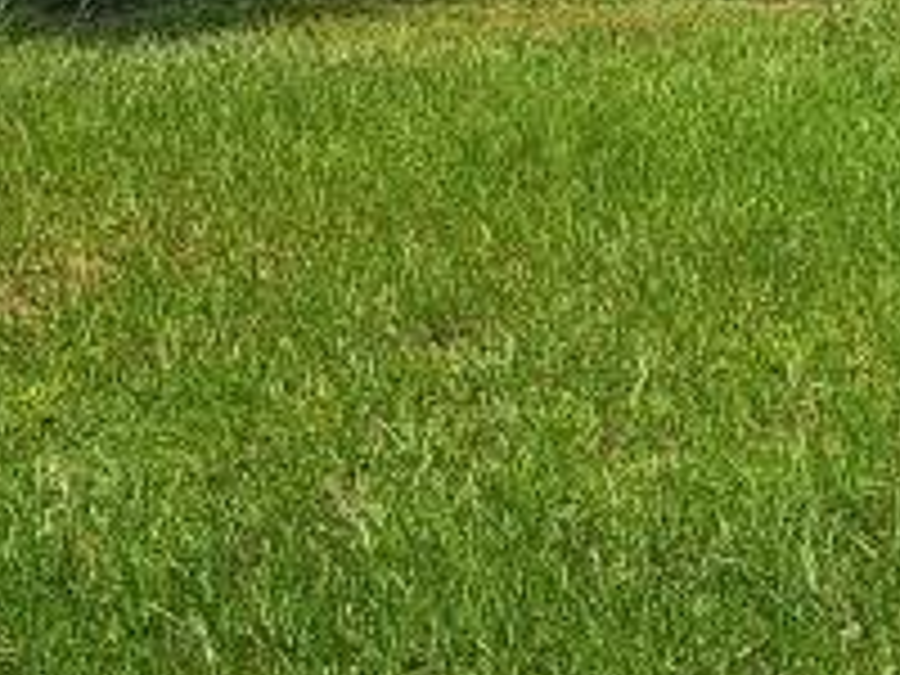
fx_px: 3198
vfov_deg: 11.6
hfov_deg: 15.1
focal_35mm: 123
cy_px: -261
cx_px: 1251
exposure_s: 1/1222
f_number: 1.8
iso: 50
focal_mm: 5.23
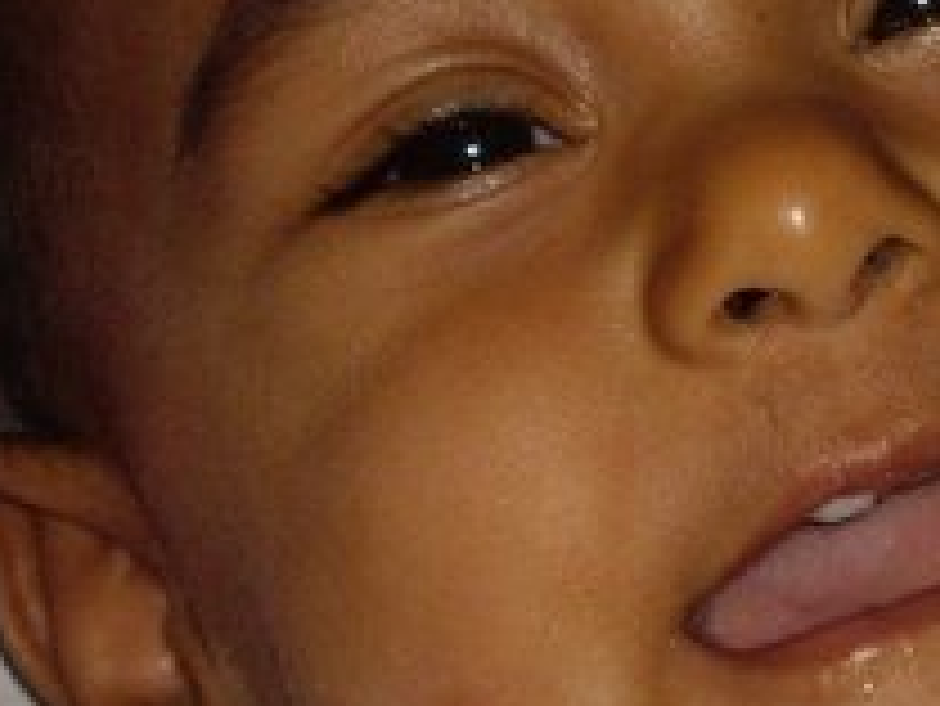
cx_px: 922
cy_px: 180
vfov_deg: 4.3
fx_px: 9483
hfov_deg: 5.7
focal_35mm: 349
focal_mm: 18.6
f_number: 5.2
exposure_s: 1/125
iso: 200
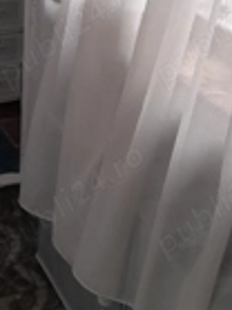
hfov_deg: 20.4
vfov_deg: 26.6
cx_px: 149
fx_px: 644
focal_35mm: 72
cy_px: 67
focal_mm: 4.6
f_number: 2
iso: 20
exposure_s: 1/50
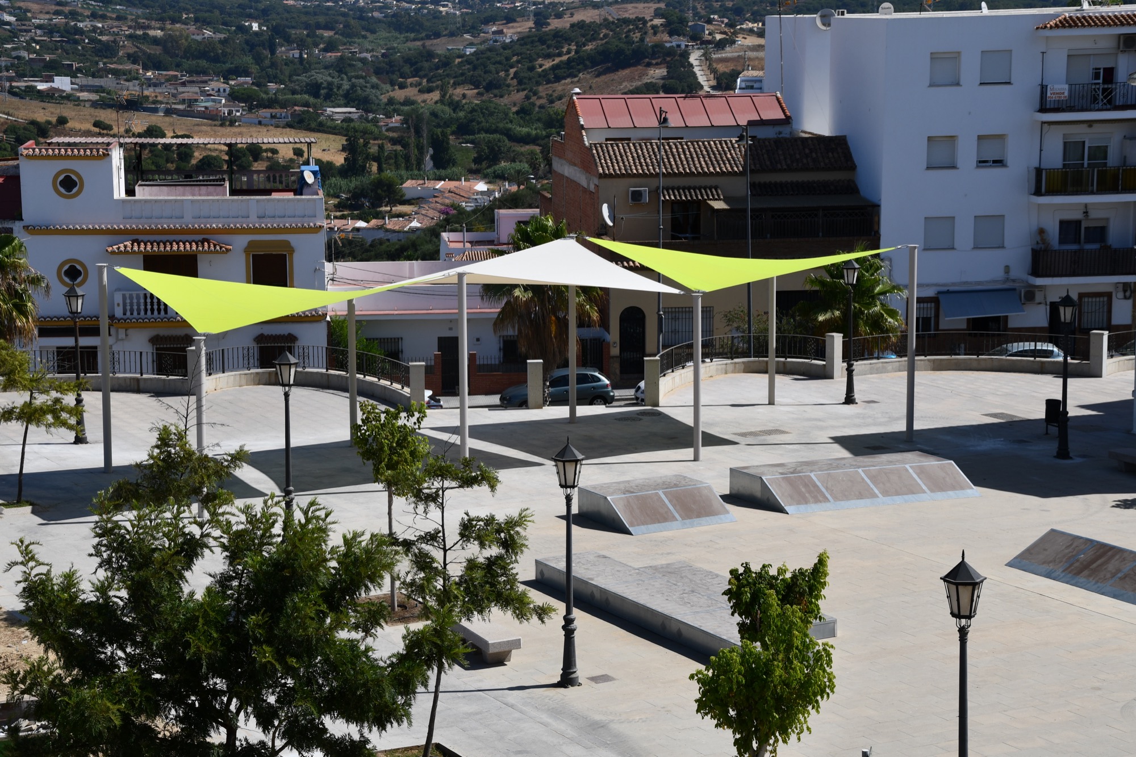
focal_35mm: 75
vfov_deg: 18.2
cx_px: 568
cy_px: 378
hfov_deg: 27.0
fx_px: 2366
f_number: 10
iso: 100
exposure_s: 1/400
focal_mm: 50
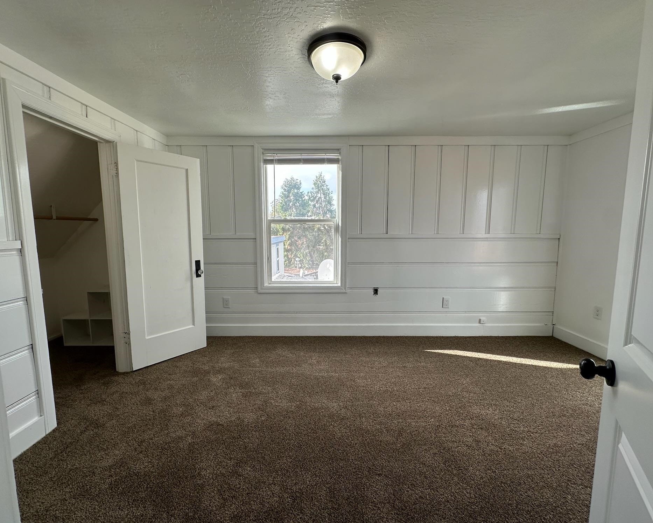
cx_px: 319
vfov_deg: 84.0
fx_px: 290
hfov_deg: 96.8
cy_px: 262
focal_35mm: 15
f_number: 2.2
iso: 40
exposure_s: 1/145
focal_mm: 2.22
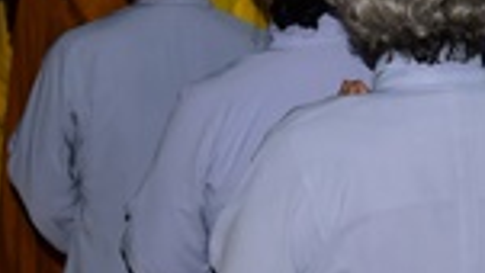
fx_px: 2675
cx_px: 623
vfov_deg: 5.8
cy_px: 84
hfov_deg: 10.2
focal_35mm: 208
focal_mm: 46
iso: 500
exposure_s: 1/80
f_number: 5
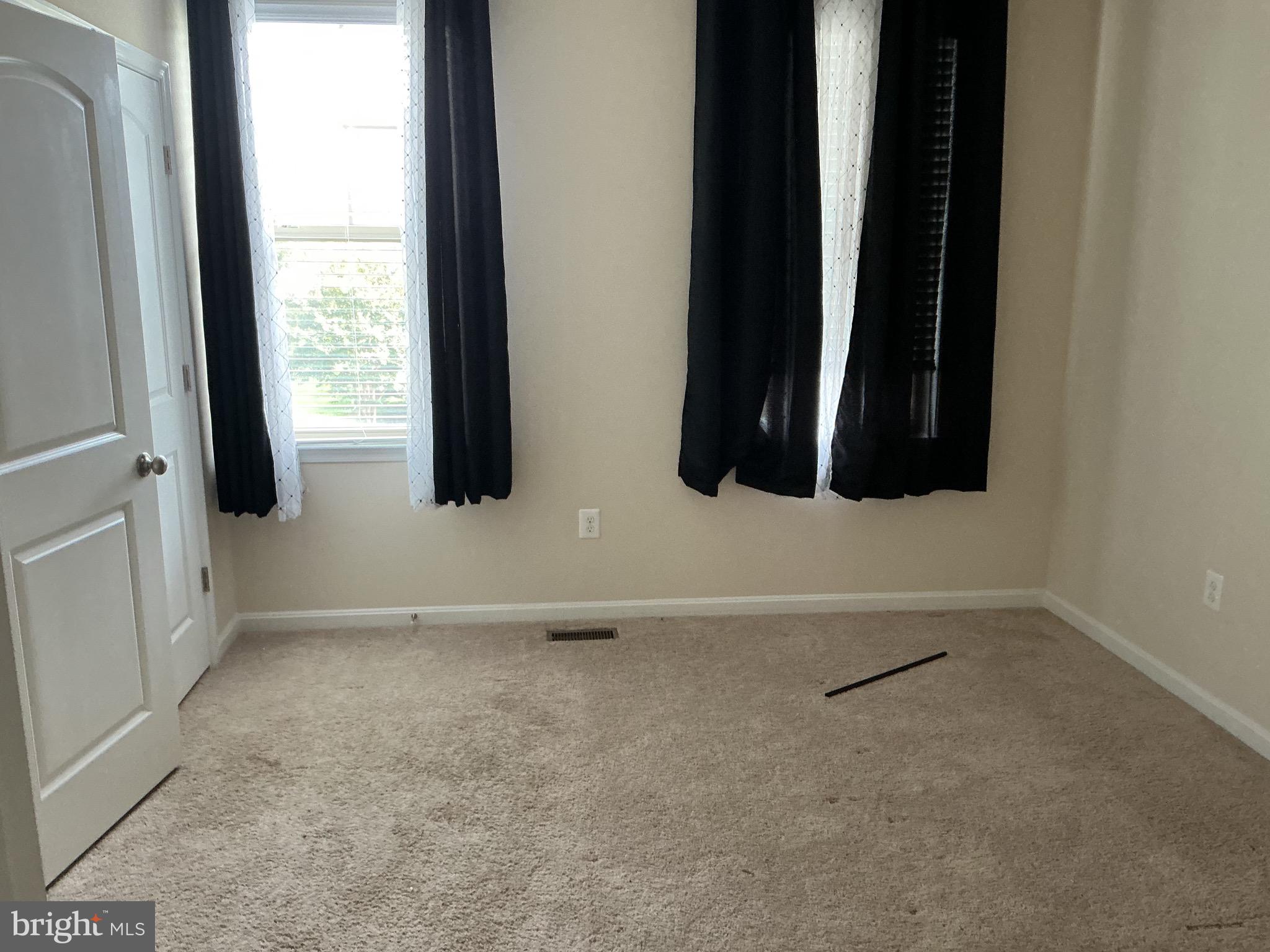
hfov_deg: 61.7
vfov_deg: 48.2
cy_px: 476
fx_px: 1064
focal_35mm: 29
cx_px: 635
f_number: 1.8
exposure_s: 1/60
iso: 200
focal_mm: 3
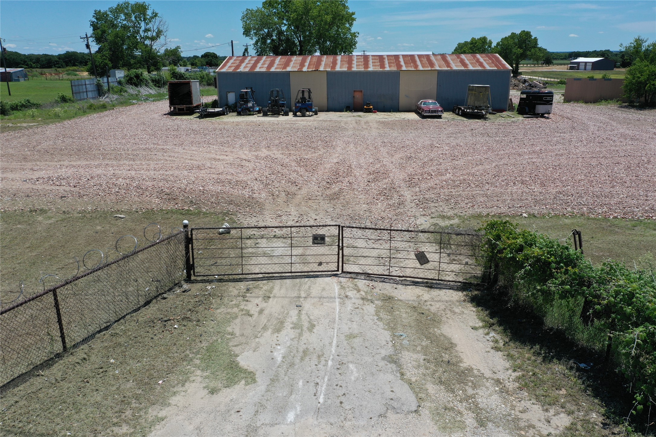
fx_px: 510
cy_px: 218
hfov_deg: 65.5
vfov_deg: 46.4
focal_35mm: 28
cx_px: 328
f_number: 6.3
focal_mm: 10.26
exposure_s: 1/640
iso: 100
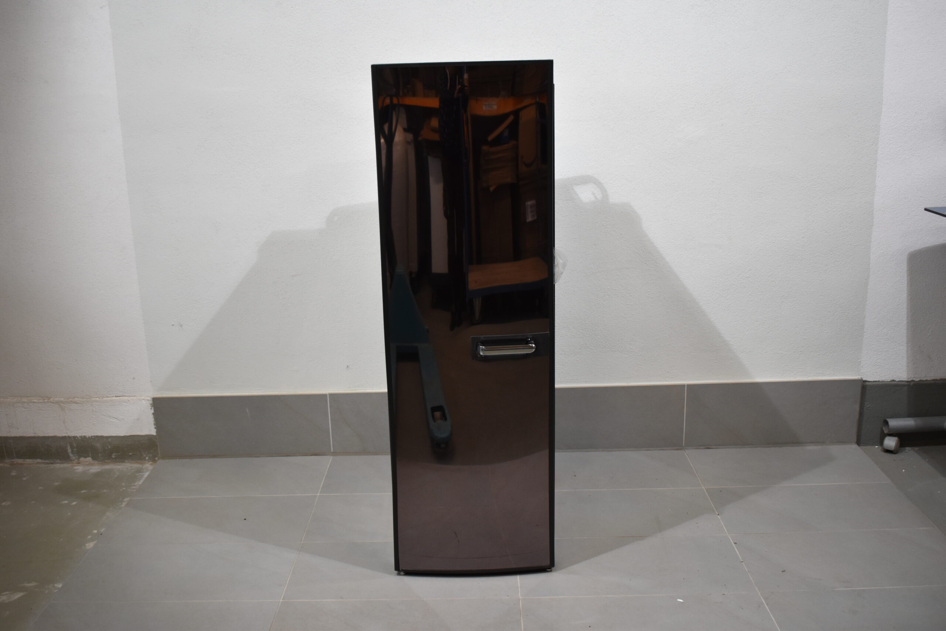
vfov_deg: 36.9
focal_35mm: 36
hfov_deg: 53.1
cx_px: 473
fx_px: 946
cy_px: 316
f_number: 3.8
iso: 800
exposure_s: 1/160
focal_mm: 24
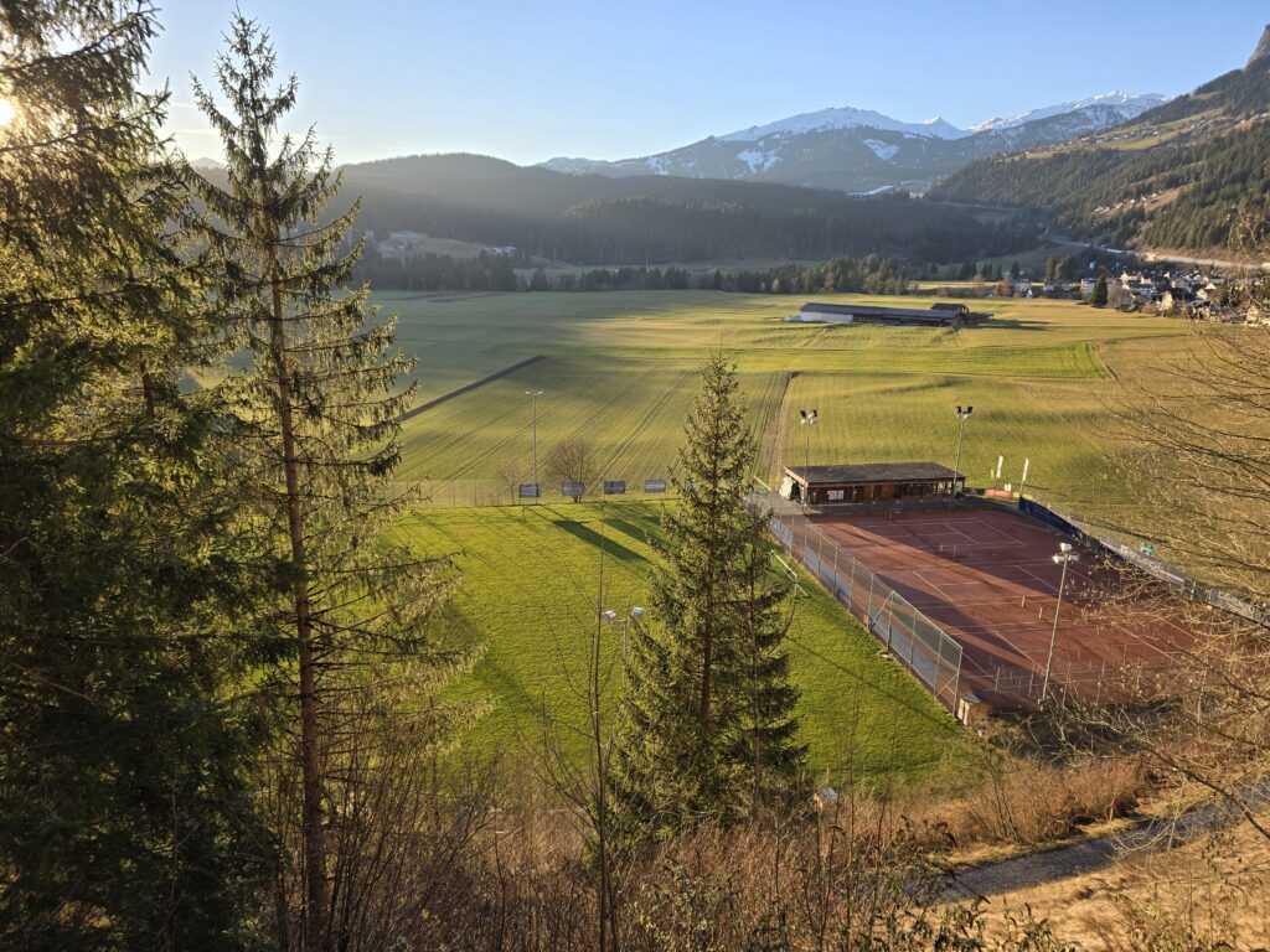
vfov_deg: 58.9
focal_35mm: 23
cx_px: 635
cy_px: 476
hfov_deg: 73.9
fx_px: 844
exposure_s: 1/256
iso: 12
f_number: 1.7
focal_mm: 6.3
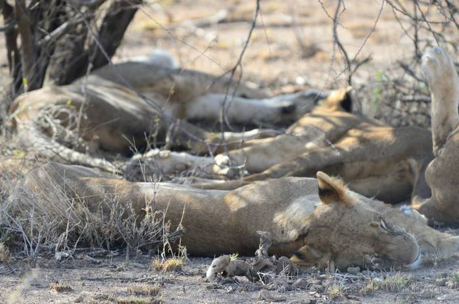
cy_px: 152
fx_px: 7631
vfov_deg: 2.3
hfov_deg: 3.4
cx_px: 230
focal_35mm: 600
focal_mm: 400
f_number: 5.6
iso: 500
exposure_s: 1/500
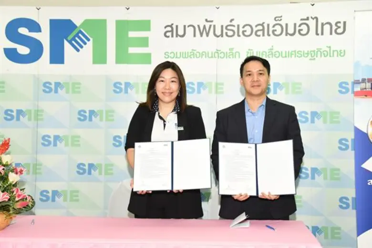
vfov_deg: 29.2
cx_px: 186
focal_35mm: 46
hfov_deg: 42.7
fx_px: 475
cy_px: 124
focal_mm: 46
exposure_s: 1/160
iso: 3200
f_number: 6.3
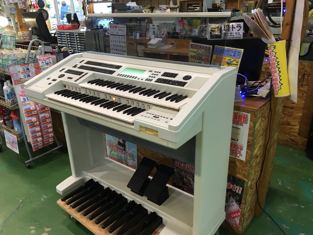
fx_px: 262
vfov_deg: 48.2
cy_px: 118
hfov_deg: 61.7
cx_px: 156
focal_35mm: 29
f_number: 2.2
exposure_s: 1/30
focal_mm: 4.15
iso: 50
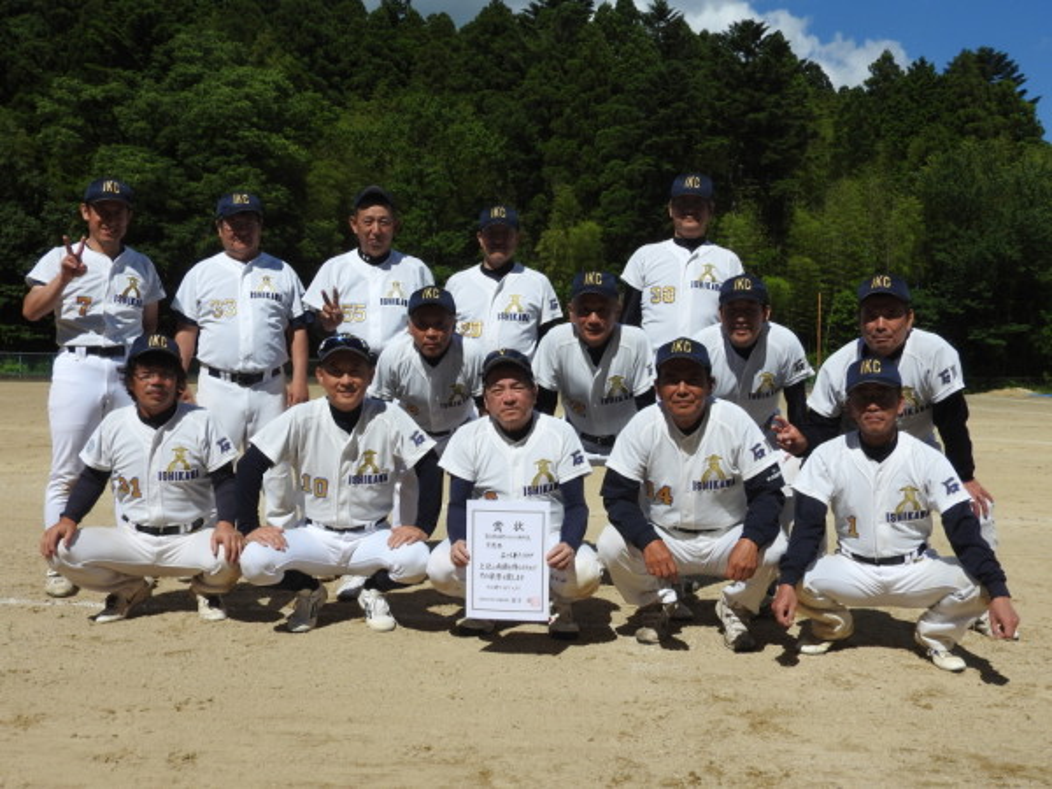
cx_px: 526
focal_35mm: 35
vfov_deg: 40.7
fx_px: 1064
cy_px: 394
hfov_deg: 52.6
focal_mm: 6.3
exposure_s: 1/1600
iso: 100
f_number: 4.2
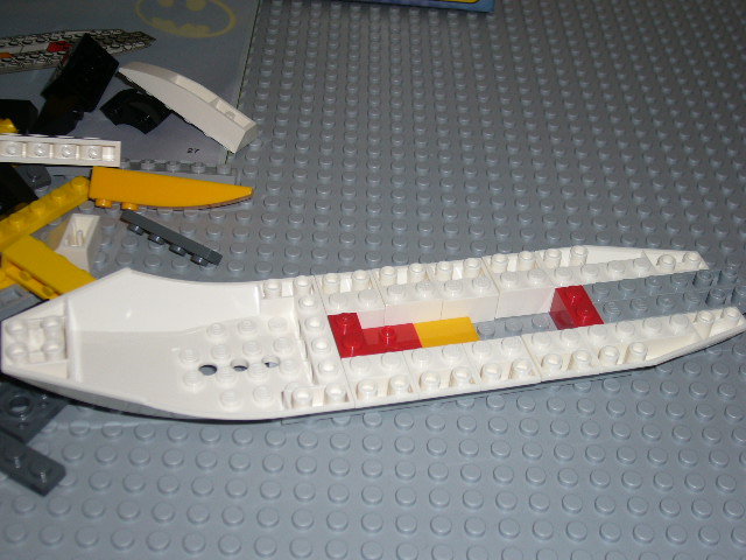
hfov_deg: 38.2
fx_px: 1078
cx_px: 373
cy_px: 280
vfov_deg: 29.1
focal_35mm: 50
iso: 80
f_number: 3.3
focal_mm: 8.3
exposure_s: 1/60
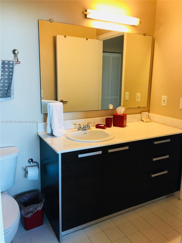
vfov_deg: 61.7
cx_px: 91
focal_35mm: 29
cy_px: 122
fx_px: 203
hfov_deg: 48.2
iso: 50
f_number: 2.2
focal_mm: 4.15
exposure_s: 1/17
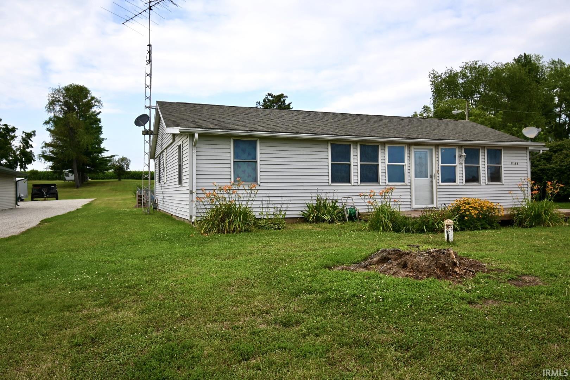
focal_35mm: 27
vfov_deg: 47.9
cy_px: 190
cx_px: 285
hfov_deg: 67.4
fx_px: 427
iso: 100
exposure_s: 1/250
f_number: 5.6
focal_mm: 18
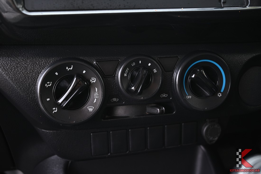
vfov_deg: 33.4
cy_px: 87
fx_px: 290
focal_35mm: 40
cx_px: 130
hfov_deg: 48.4
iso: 280
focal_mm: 40
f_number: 5.6
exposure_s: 1/30
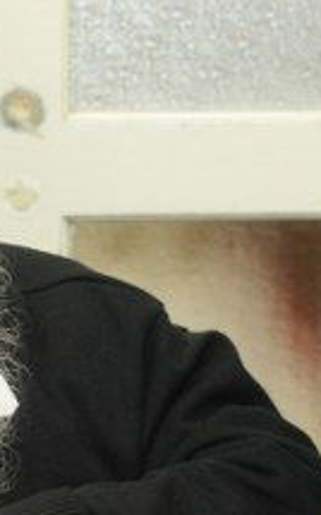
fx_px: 2342
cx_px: 79
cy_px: 234
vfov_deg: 12.5
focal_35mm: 167
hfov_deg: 7.8
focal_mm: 44
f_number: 5
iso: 1250
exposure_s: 1/100
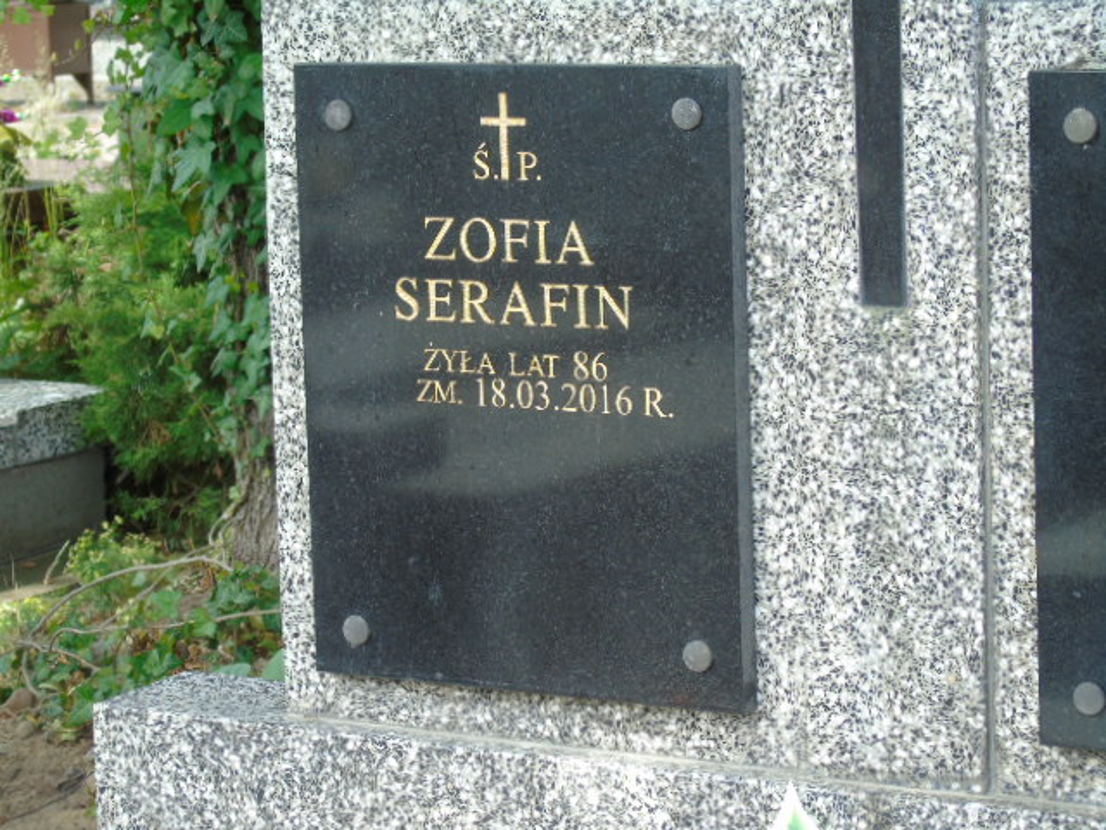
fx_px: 3962
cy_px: 415
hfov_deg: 15.9
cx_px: 553
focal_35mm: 124
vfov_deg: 12.0
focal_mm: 22
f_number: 4.6
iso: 80
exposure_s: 1/100
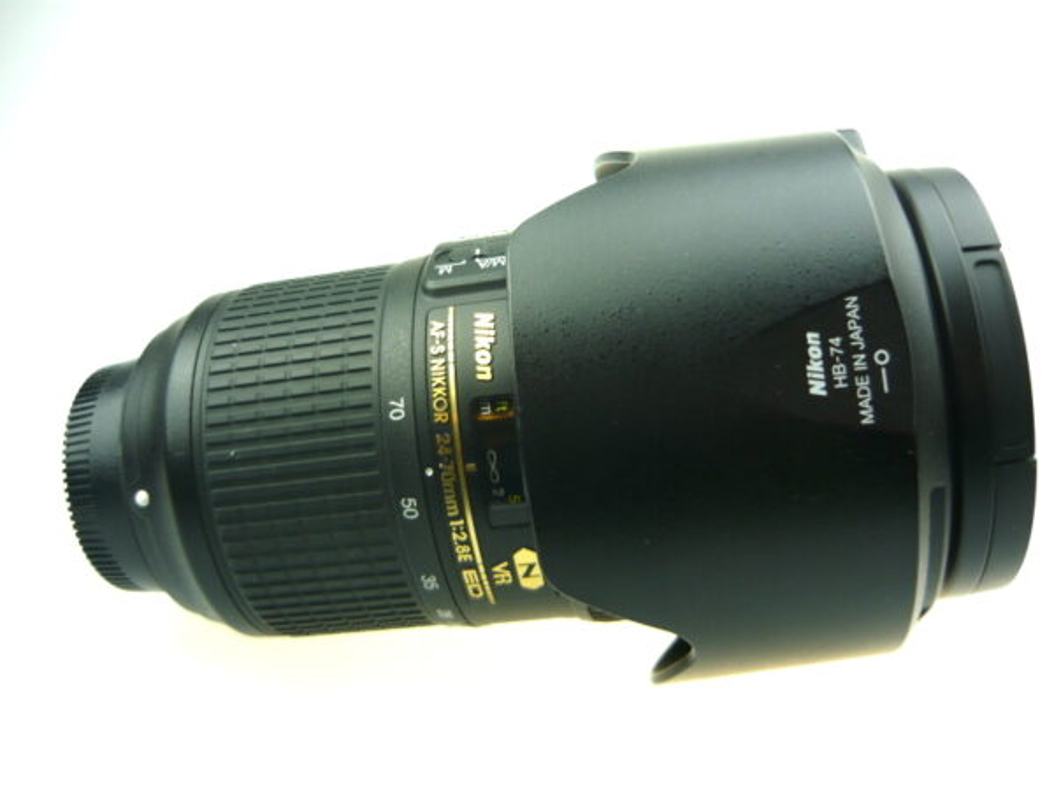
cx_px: 527
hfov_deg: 55.4
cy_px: 395
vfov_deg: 42.9
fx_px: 1005
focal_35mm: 33
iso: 100
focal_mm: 5.5
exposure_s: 1/80
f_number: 2.8
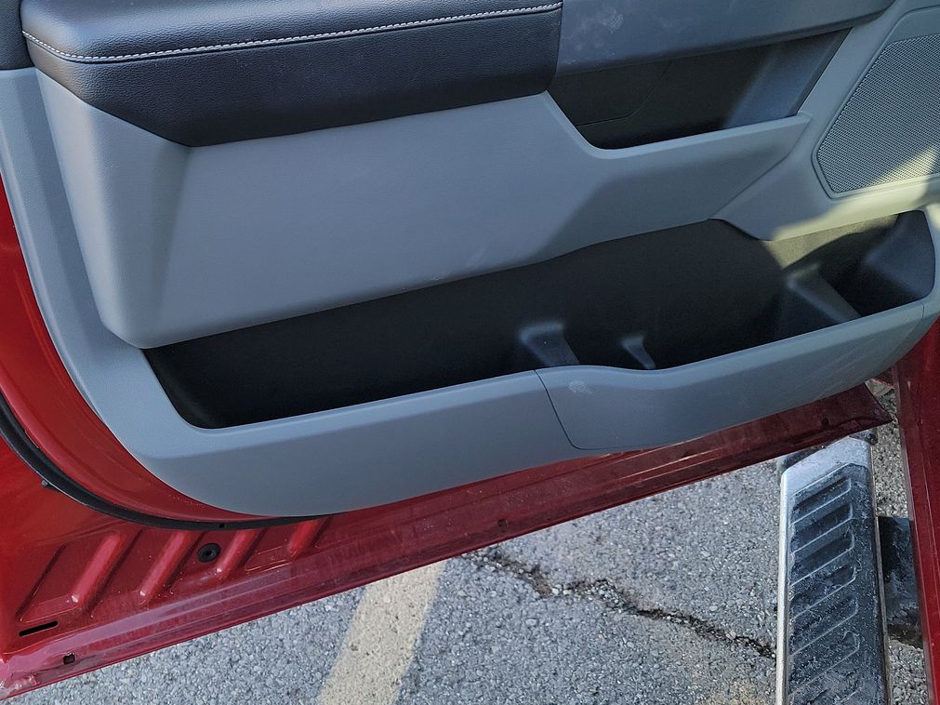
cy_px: 191
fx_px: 1032
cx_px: 387
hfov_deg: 48.7
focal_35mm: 38
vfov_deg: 37.0
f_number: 1.8
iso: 72
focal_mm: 6.7
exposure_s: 1/119
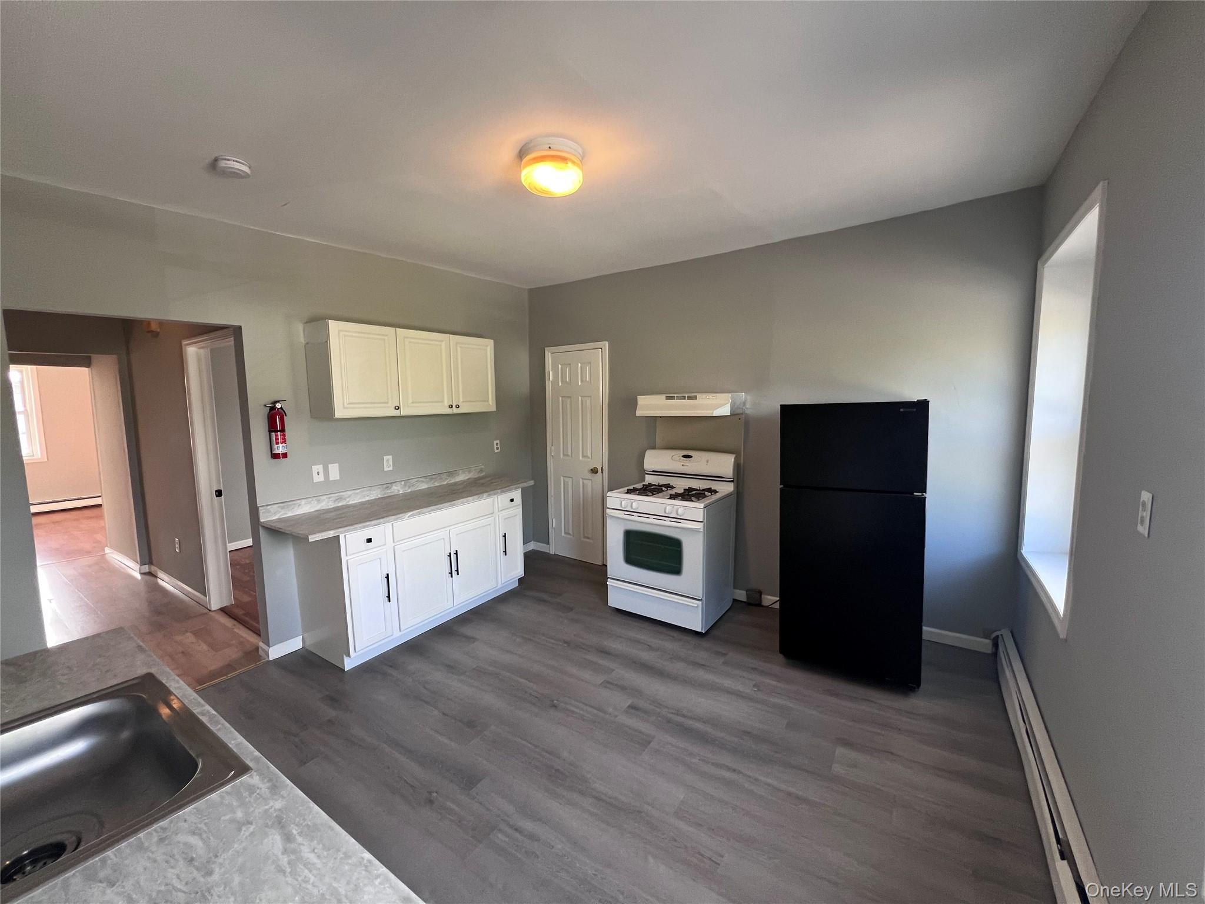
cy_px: 452
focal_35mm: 13
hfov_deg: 106.2
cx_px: 602
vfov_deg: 89.9
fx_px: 453
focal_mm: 1.57
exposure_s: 1/99
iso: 160
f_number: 1.8
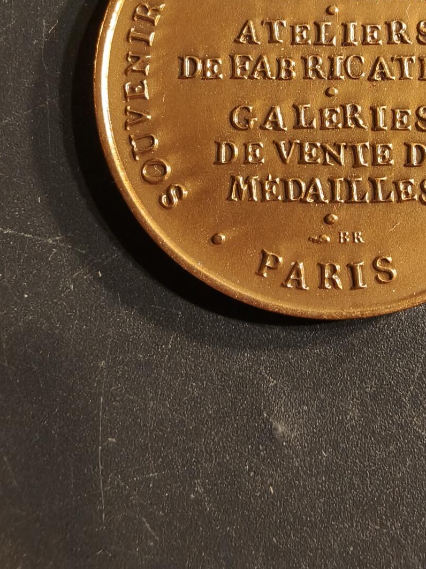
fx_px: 640
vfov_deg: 46.2
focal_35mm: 39
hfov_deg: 36.0
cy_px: 145
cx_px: 316
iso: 200
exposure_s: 1/78.7
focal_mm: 2.32
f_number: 2
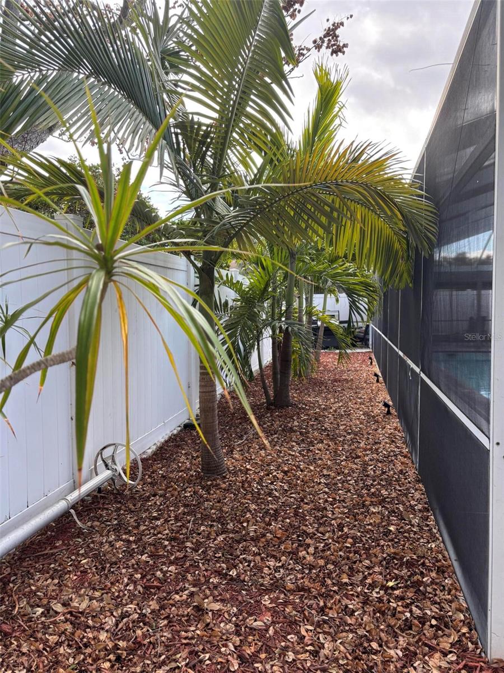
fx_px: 505
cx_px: 252
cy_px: 336
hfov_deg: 53.1
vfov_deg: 67.3
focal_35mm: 26
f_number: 1.6
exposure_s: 1/321
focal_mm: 5.96
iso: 50
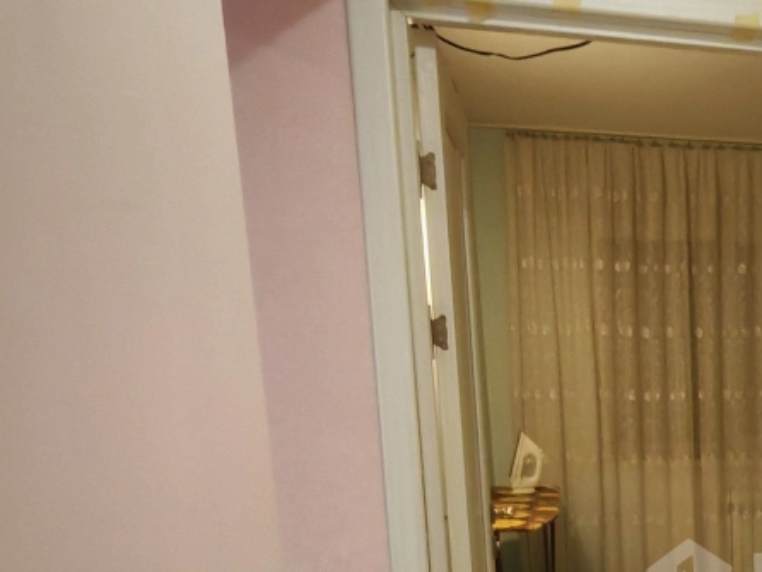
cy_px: 569
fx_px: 991
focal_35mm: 45
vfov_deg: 30.0
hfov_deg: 35.6
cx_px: 846
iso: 320
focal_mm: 1.96
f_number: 2.2
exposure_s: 1/30
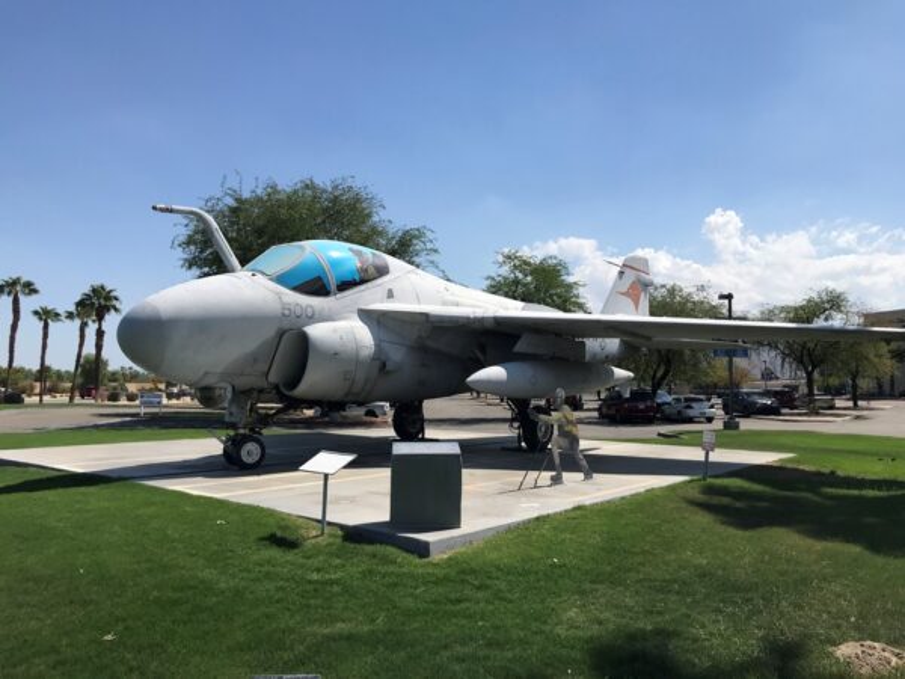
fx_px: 732
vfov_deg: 49.7
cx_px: 452
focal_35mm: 28
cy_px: 340
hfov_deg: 63.4
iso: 20
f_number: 1.8
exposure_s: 1/4000
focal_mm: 3.99
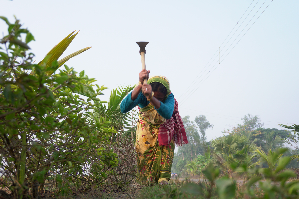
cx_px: 150
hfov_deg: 59.5
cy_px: 100
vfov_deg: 41.7
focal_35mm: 32
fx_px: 262
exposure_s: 1/250
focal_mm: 21
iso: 100
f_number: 4
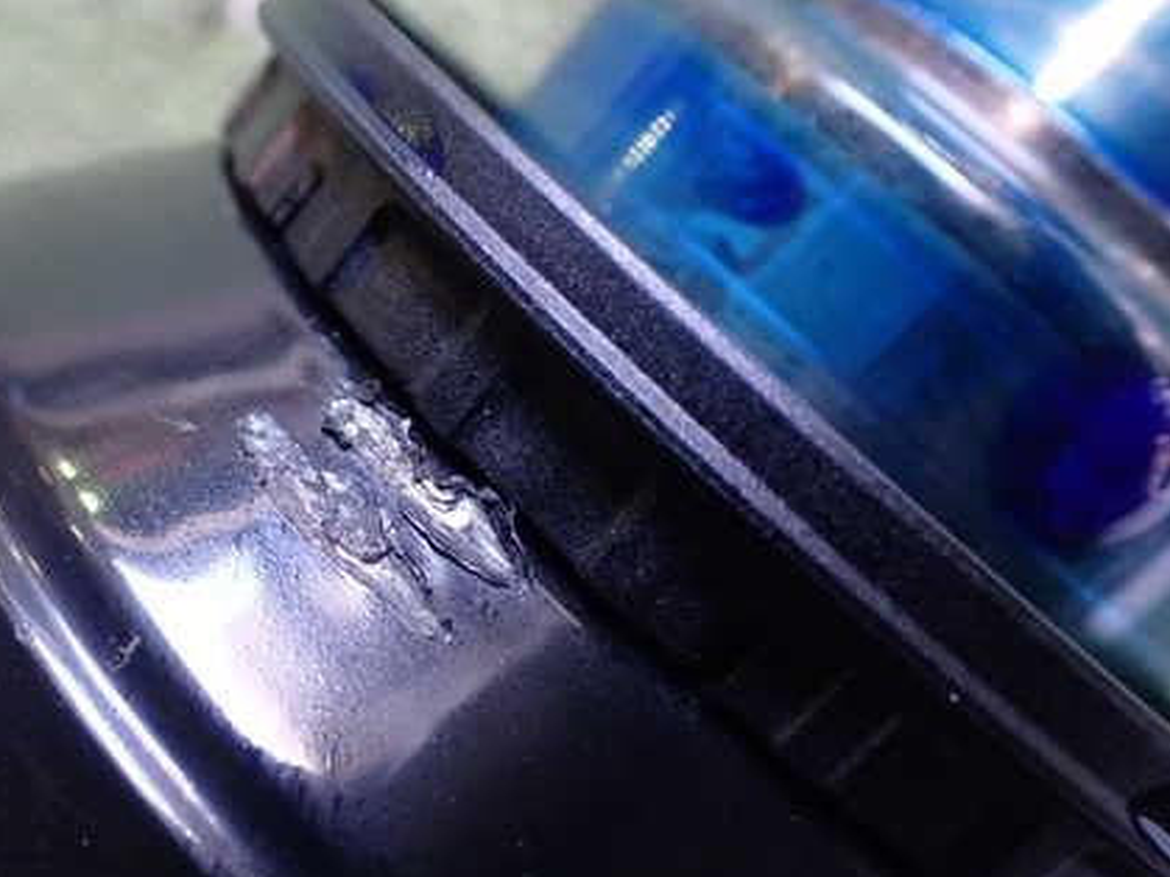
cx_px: 377
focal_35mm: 43
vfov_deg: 33.5
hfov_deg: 43.2
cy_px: 514
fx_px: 1453
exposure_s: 1/50
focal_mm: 5.4
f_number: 2.3
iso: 800
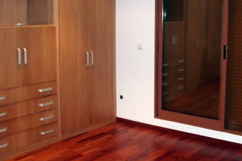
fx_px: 336
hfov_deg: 39.3
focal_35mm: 50
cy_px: 49
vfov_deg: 26.8
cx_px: 155
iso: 400
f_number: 2.9
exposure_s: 1/60
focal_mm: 6.3
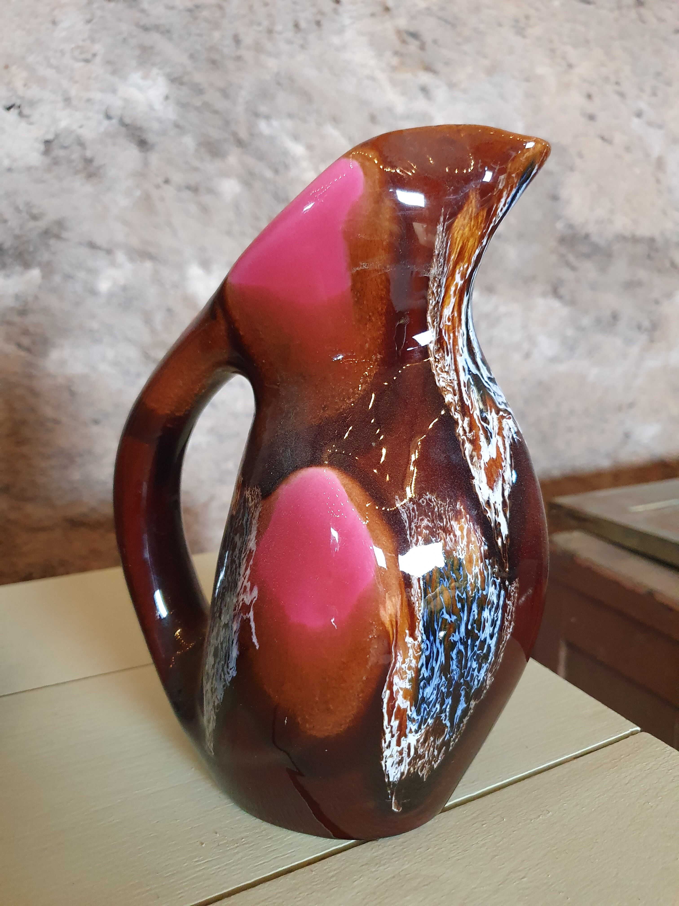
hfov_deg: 53.1
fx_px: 680
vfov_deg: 67.3
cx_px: 340
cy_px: 453
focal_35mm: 26
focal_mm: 4.32
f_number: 1.5
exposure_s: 1/50
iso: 500
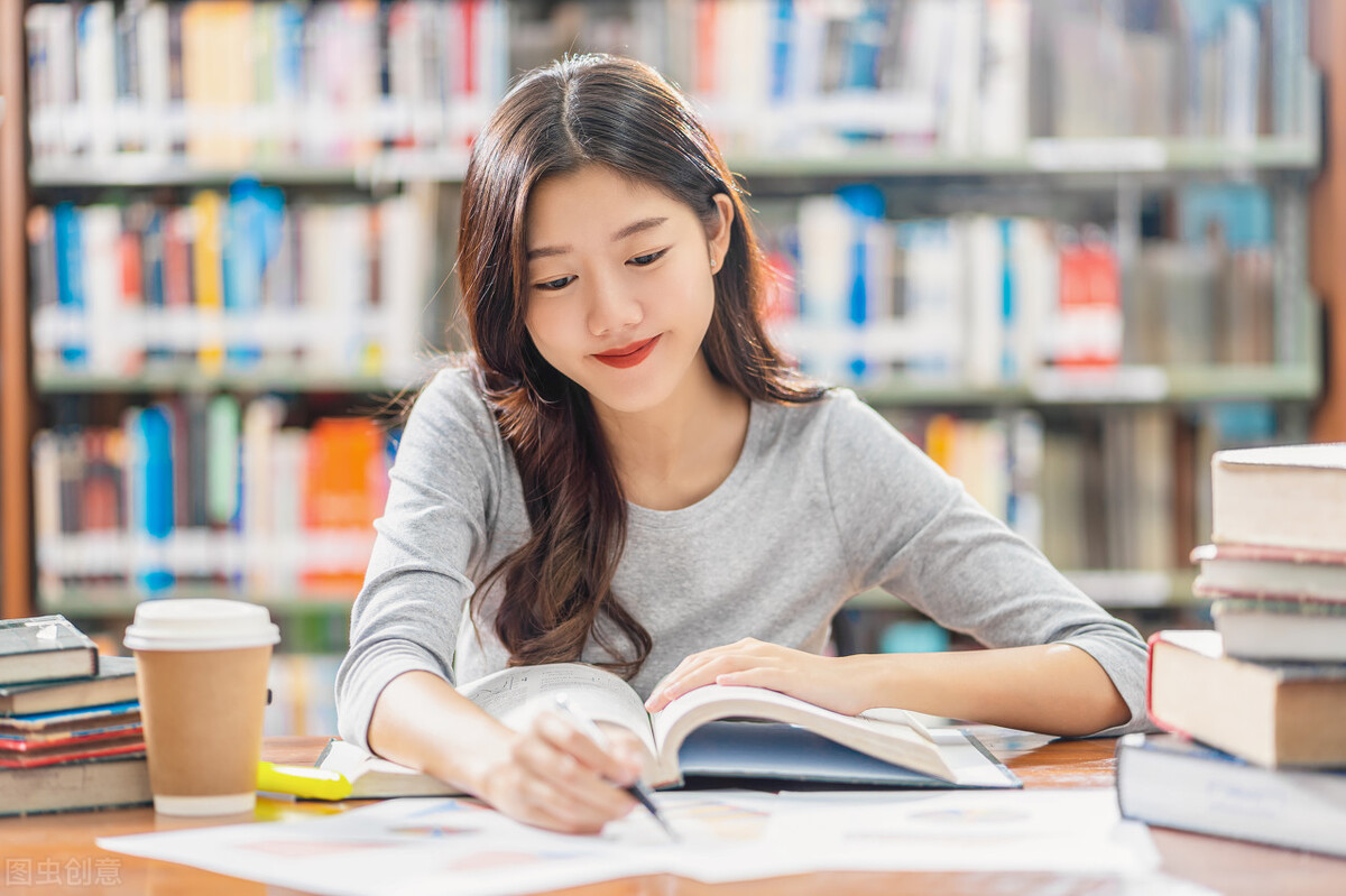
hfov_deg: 23.9
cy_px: 448
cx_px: 673
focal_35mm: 85
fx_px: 3177
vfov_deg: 16.1
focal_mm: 85
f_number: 2
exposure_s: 1/100
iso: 100
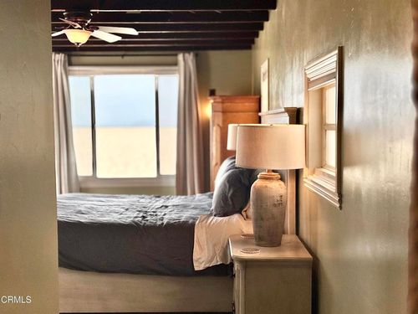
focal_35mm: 52
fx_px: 628
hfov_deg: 36.8
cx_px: 209
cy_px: 157
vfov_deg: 28.0
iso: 32
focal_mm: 5.96
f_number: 1.6
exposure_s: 1/961
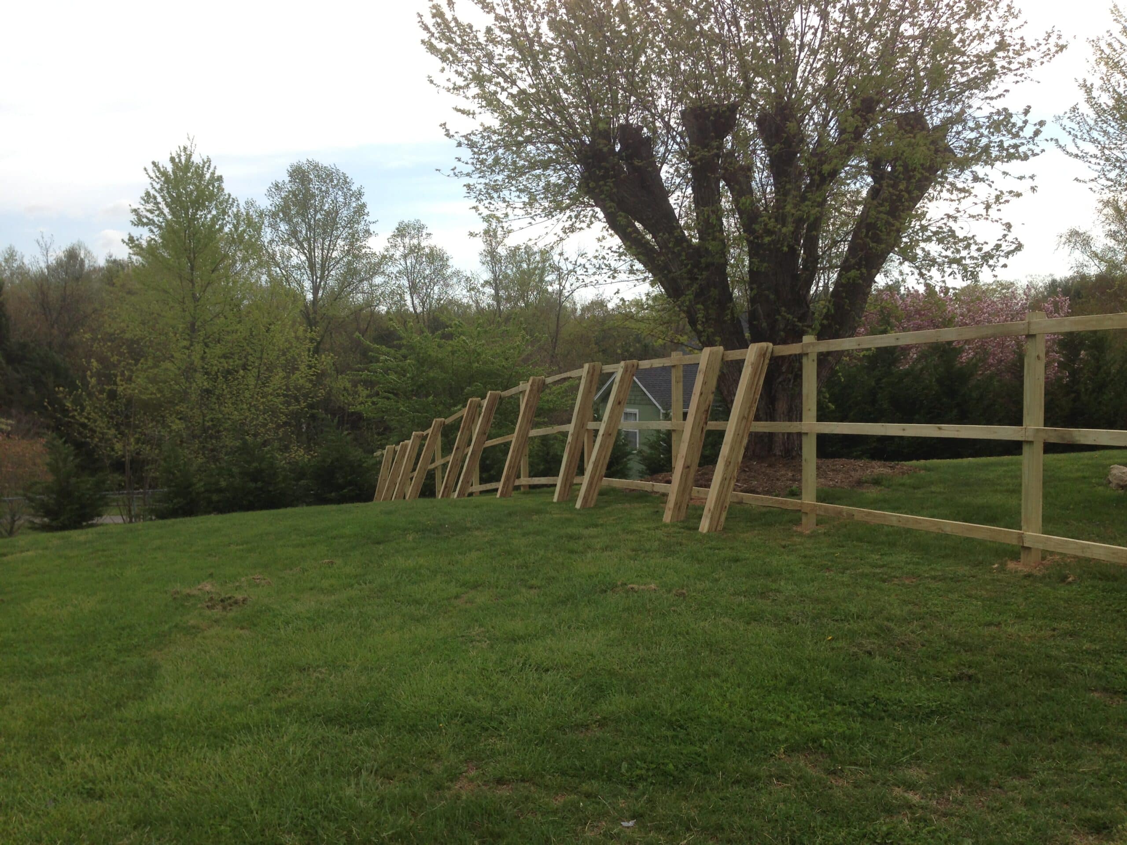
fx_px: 1074
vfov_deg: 42.9
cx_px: 564
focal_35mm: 33
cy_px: 422
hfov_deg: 55.4
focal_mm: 4.13
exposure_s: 1/951
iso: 50
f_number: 2.4
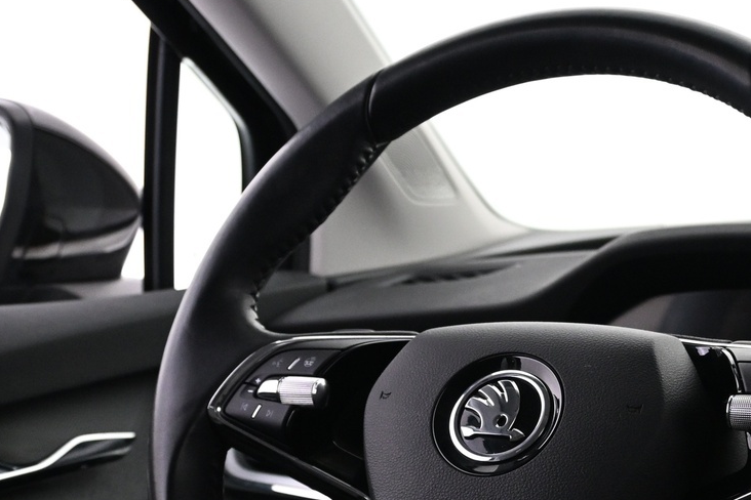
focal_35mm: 75
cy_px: 423
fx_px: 1557
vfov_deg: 18.0
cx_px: 517
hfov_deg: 26.9
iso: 1600
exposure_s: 1/25
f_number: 4
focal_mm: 22.5
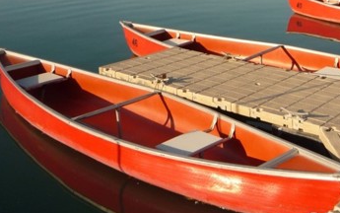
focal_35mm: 59
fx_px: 547
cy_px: -1
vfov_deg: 21.3
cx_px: 283
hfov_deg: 33.3
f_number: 5
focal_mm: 5.2
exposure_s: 1/400
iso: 100
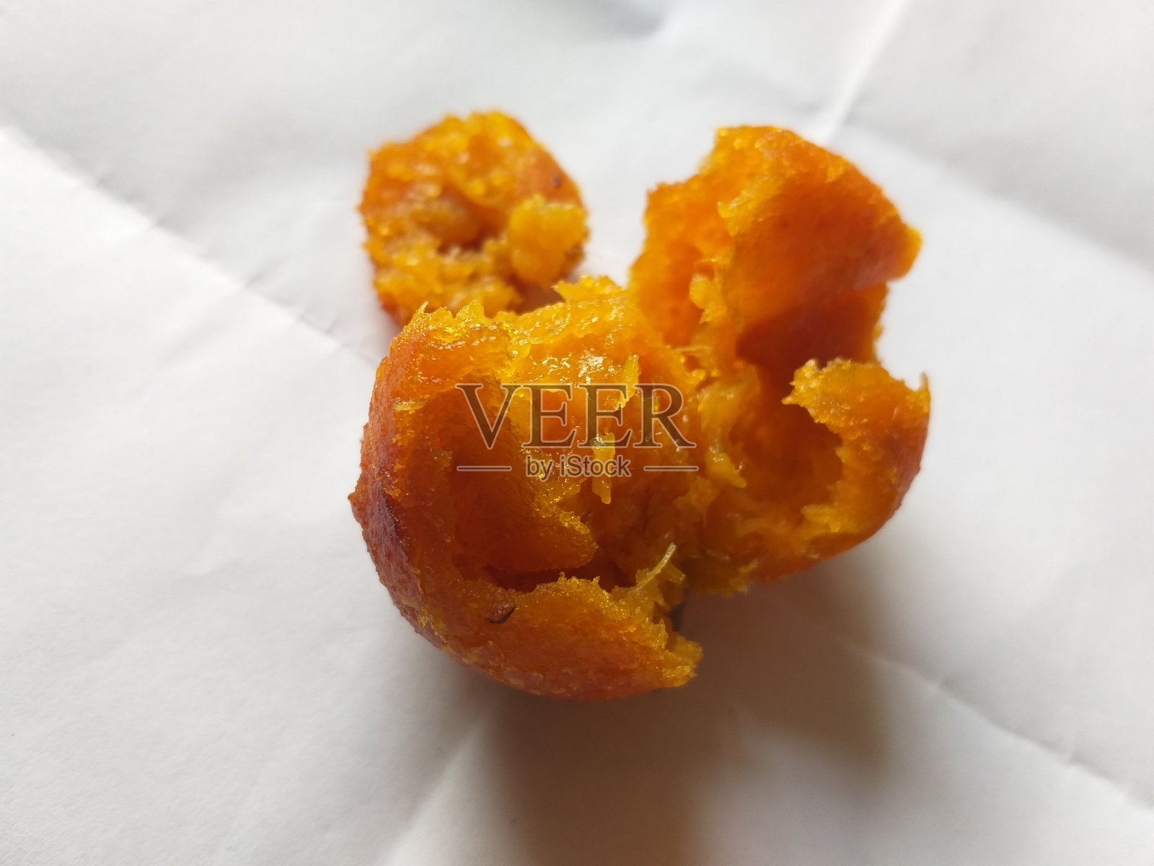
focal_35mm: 26
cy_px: 433
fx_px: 867
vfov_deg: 53.1
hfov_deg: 67.3
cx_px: 577
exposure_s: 1/50
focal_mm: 3.93
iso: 40
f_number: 1.7
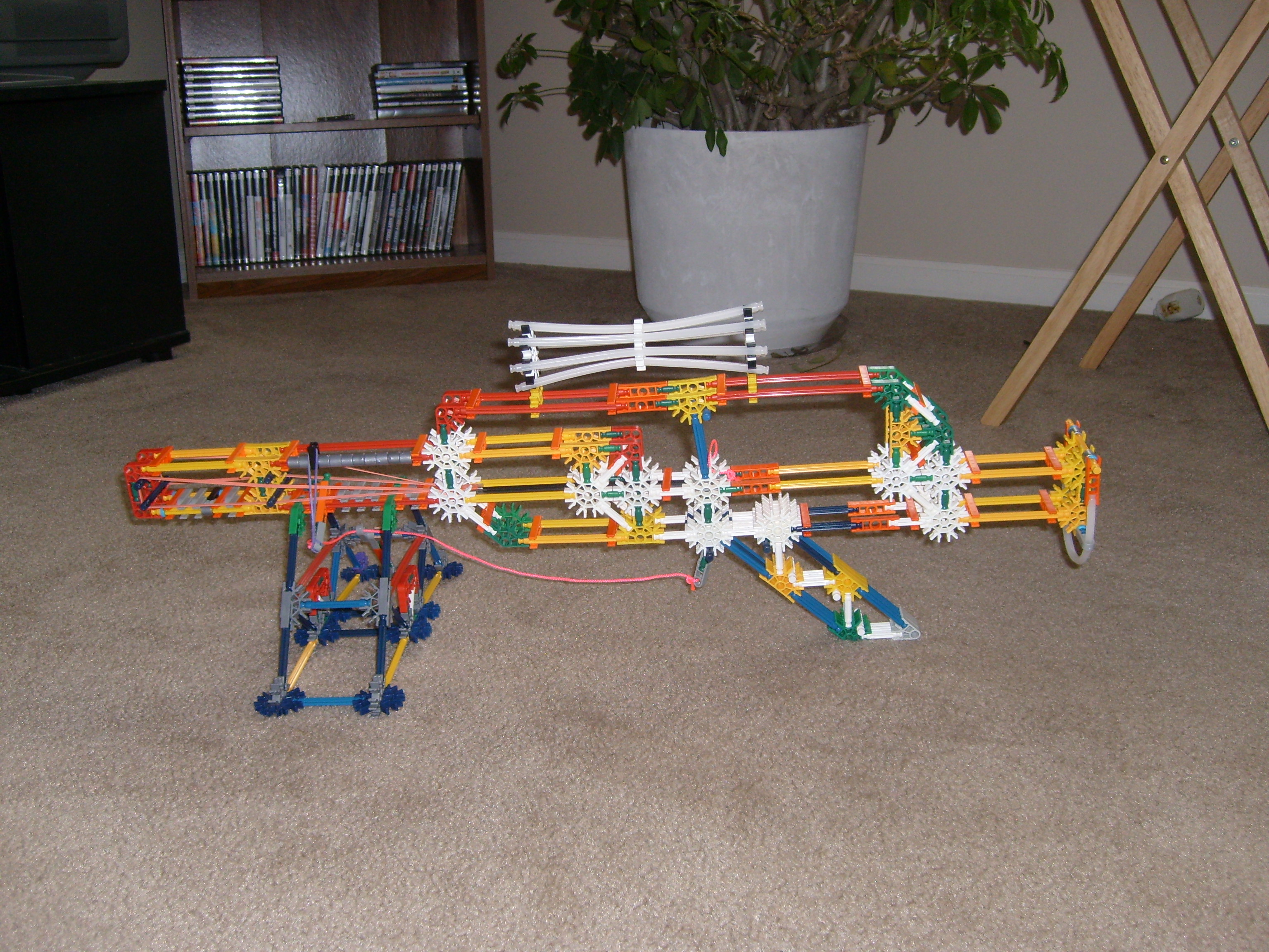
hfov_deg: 52.6
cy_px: 476
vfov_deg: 40.7
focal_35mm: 35
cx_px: 634
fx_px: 1283
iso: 100
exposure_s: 1/45
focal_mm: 5.8
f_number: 2.8
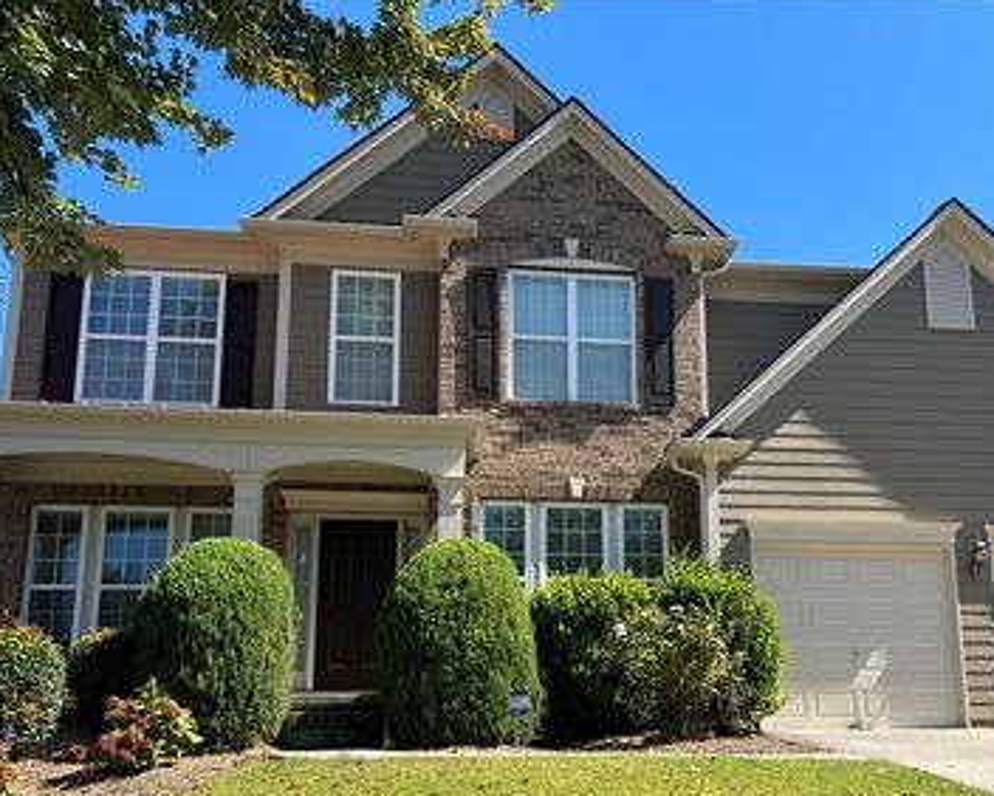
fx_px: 1060
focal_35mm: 36
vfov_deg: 40.7
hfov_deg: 49.9
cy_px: 524
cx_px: 604
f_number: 1.5
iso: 50
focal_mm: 5.7
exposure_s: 1/2045
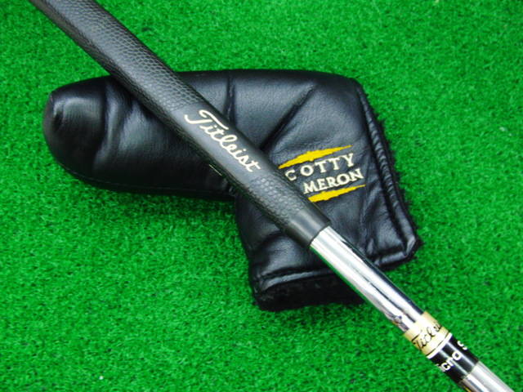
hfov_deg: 50.1
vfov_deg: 38.7
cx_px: 262
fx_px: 559
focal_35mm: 37
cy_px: 196
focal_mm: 6.42
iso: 400
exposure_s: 1/30
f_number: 3.6
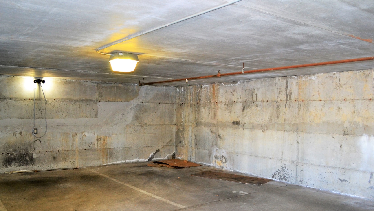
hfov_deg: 61.0
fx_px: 317
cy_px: 126
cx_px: 184
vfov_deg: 36.5
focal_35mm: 32
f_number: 3.8
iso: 800
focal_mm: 20
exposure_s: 1/60
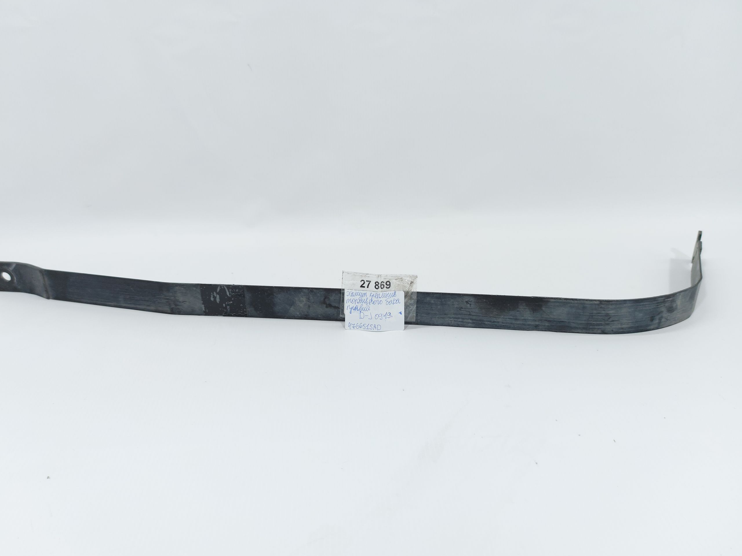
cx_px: 346
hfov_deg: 67.2
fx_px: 557
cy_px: 270
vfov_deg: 53.1
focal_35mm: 26
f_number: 1.8
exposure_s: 1/50
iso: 40
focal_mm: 5.23
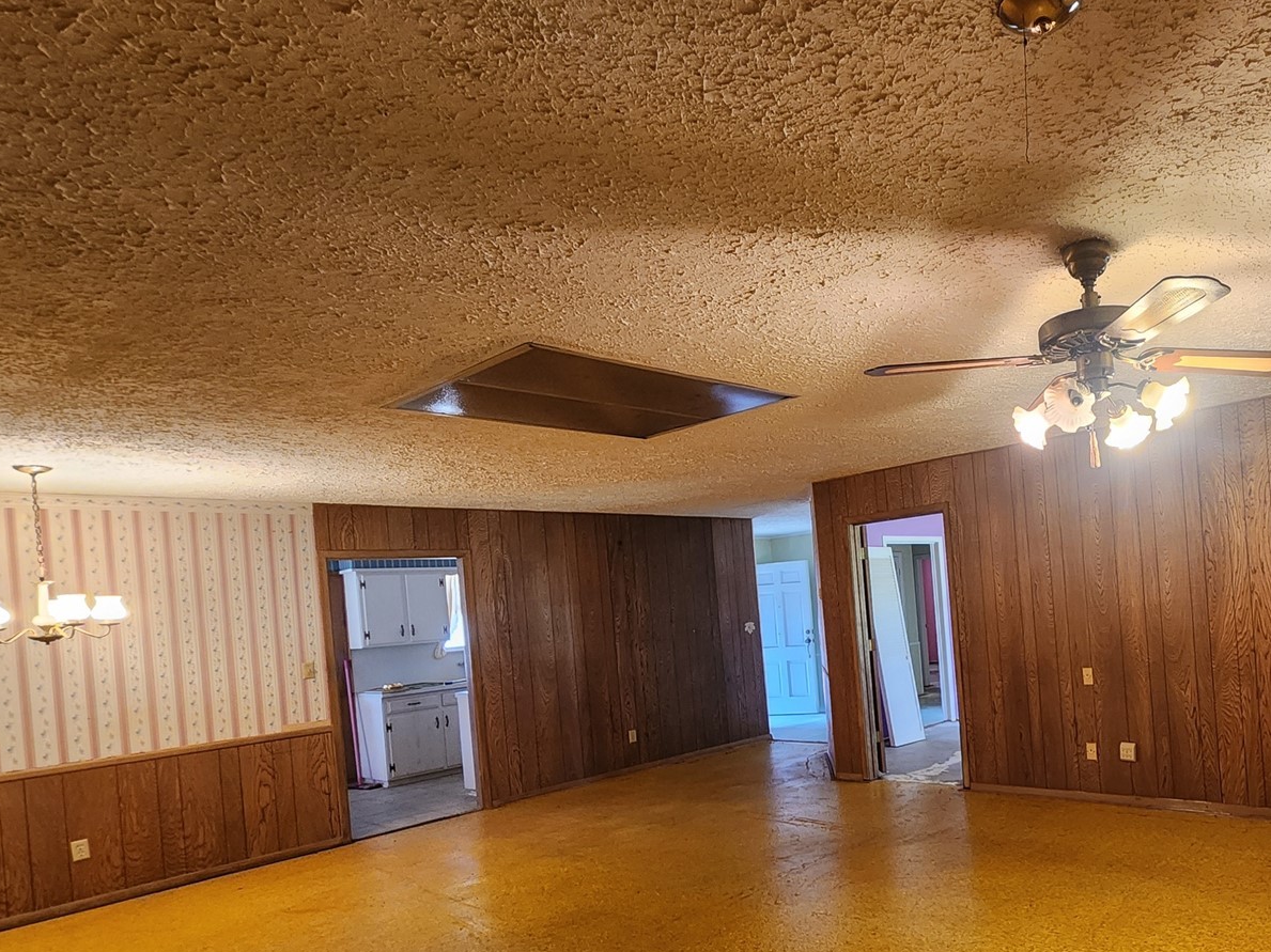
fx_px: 771
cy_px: 615
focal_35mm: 21
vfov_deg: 62.2
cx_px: 958
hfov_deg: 73.3
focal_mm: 2.2
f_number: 2.2
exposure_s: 1/30
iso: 320
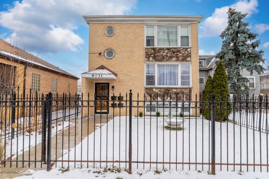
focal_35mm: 18
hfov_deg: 91.0
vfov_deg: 68.2
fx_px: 132
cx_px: 134
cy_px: 90
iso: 200
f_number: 9
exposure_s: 1/200
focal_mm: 17.7
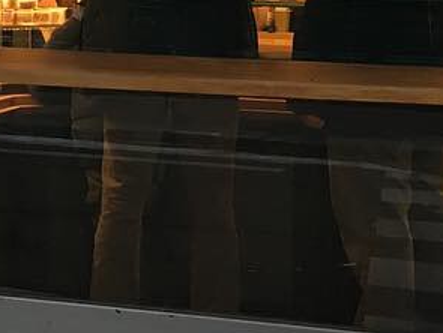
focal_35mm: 106
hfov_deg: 17.5
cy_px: -116
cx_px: -119
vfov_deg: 13.4
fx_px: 1358
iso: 80
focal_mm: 4.15
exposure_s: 1/33
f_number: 2.2
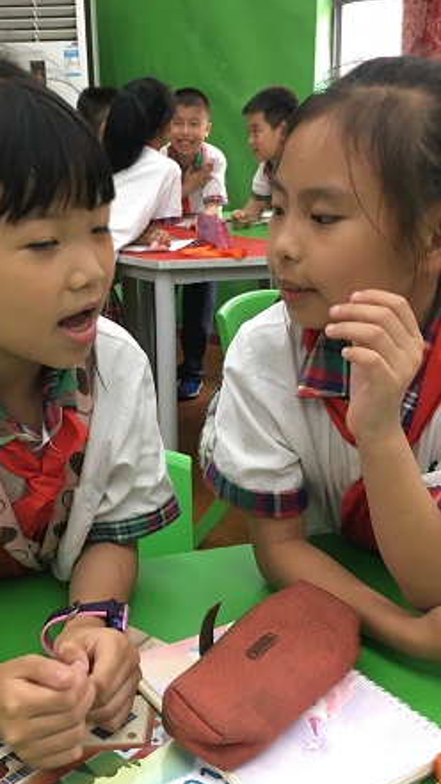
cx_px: 178
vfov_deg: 47.4
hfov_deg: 27.7
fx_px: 894
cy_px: 395
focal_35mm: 43
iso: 80
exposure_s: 1/33
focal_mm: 4.15
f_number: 2.2
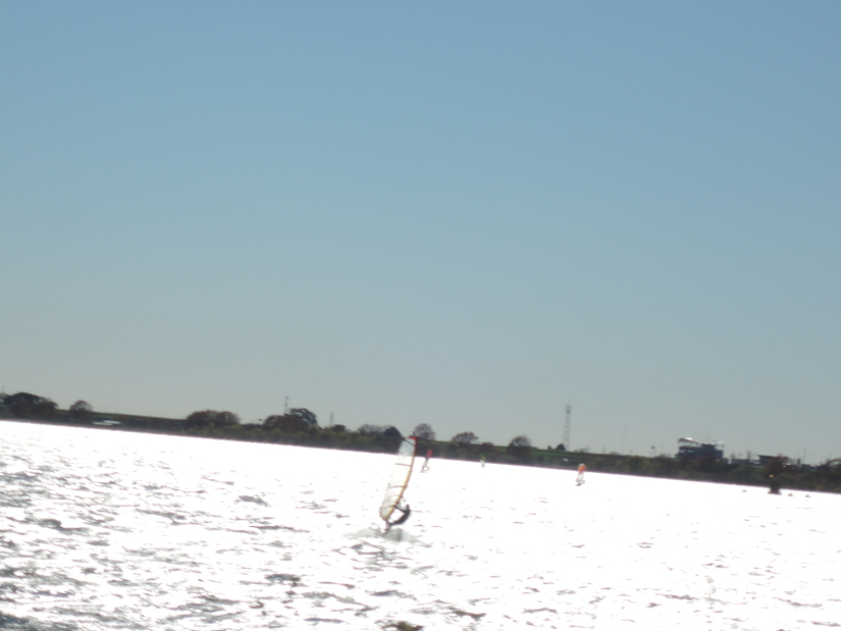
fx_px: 3621
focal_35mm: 149
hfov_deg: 13.2
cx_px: 448
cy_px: 359
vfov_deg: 10.0
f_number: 5.6
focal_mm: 25.5
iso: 80
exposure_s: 1/160
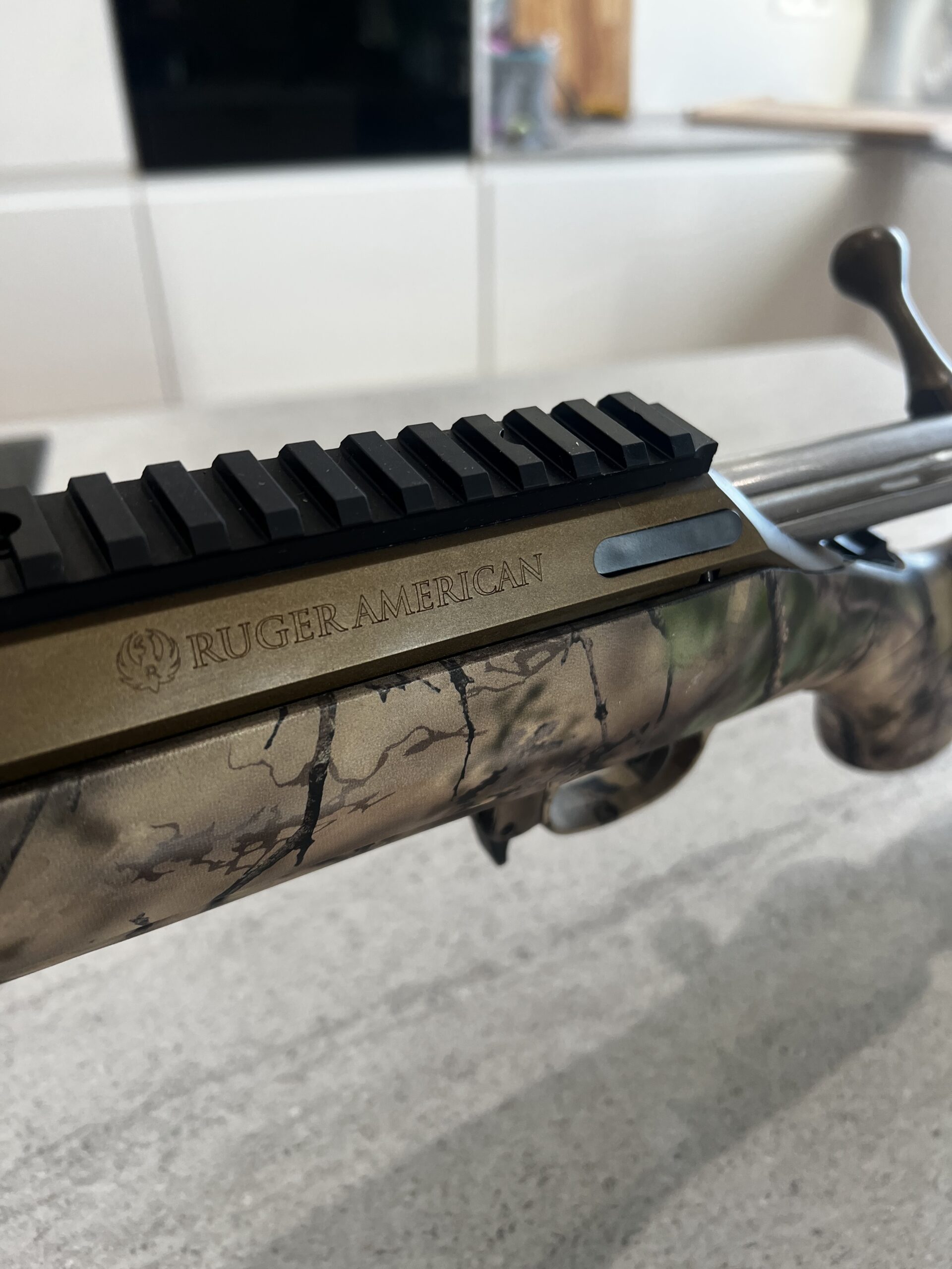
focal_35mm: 26
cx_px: 476
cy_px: 634
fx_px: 953
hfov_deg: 53.1
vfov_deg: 67.3
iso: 64
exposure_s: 1/100
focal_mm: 5.7
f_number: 1.5
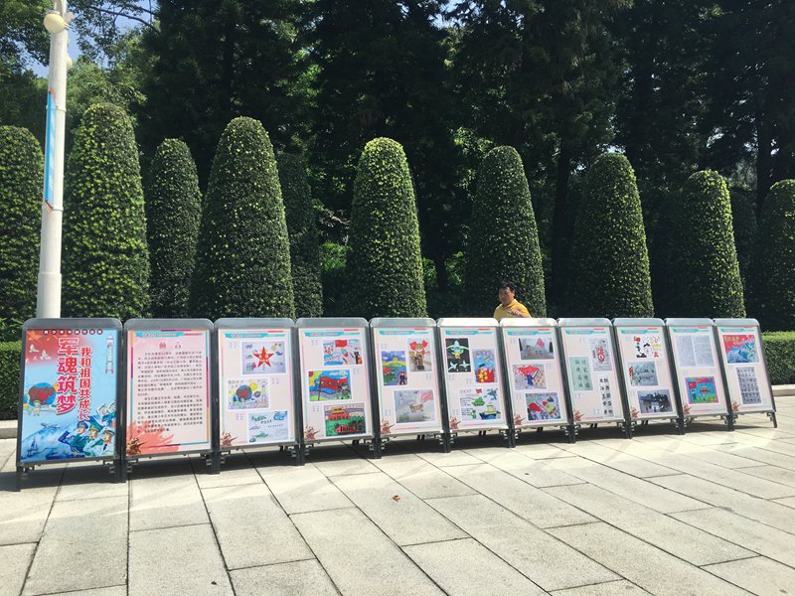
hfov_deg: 61.7
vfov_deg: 48.2
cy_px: 298
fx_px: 666
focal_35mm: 29
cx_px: 398
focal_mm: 4.15
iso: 25
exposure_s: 1/1304
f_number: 2.2
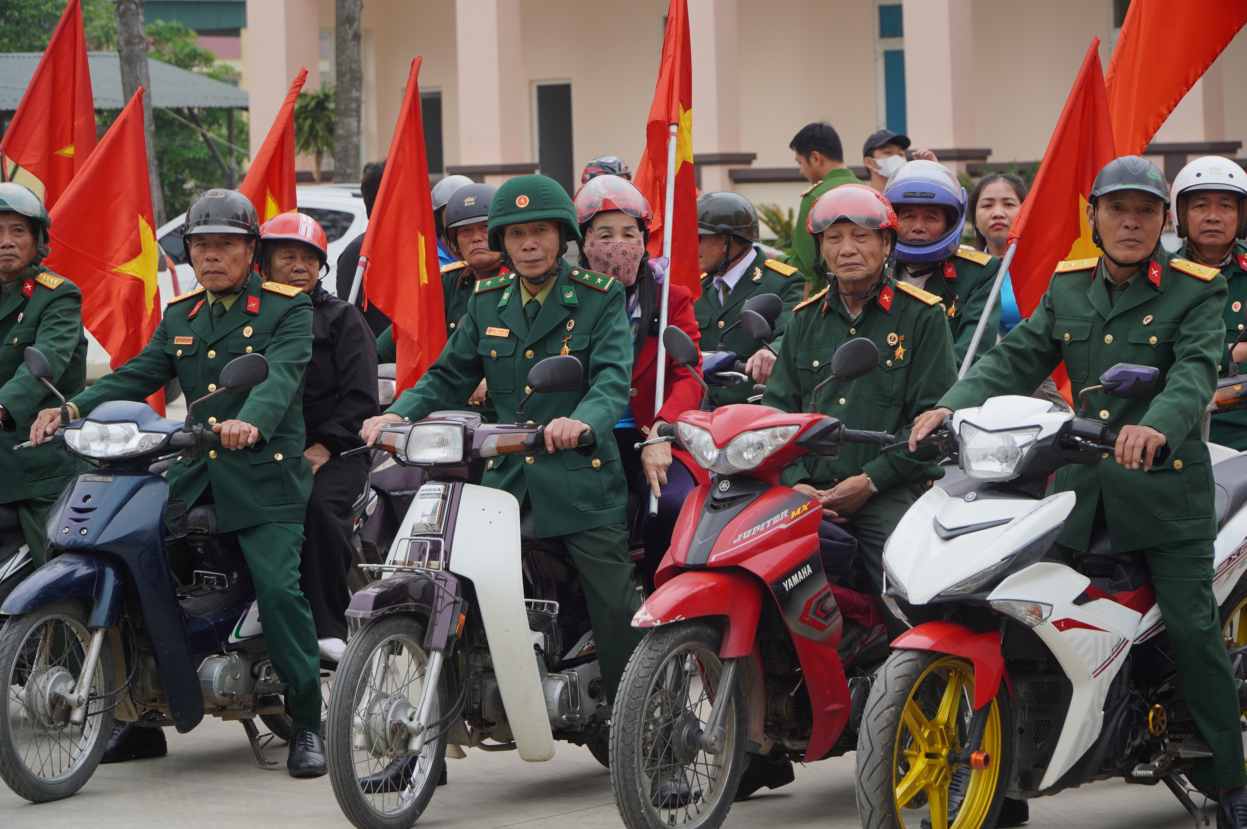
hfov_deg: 19.7
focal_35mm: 104
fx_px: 3582
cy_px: 414
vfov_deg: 13.2
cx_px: 624
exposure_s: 1/160
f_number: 5
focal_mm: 69
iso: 100
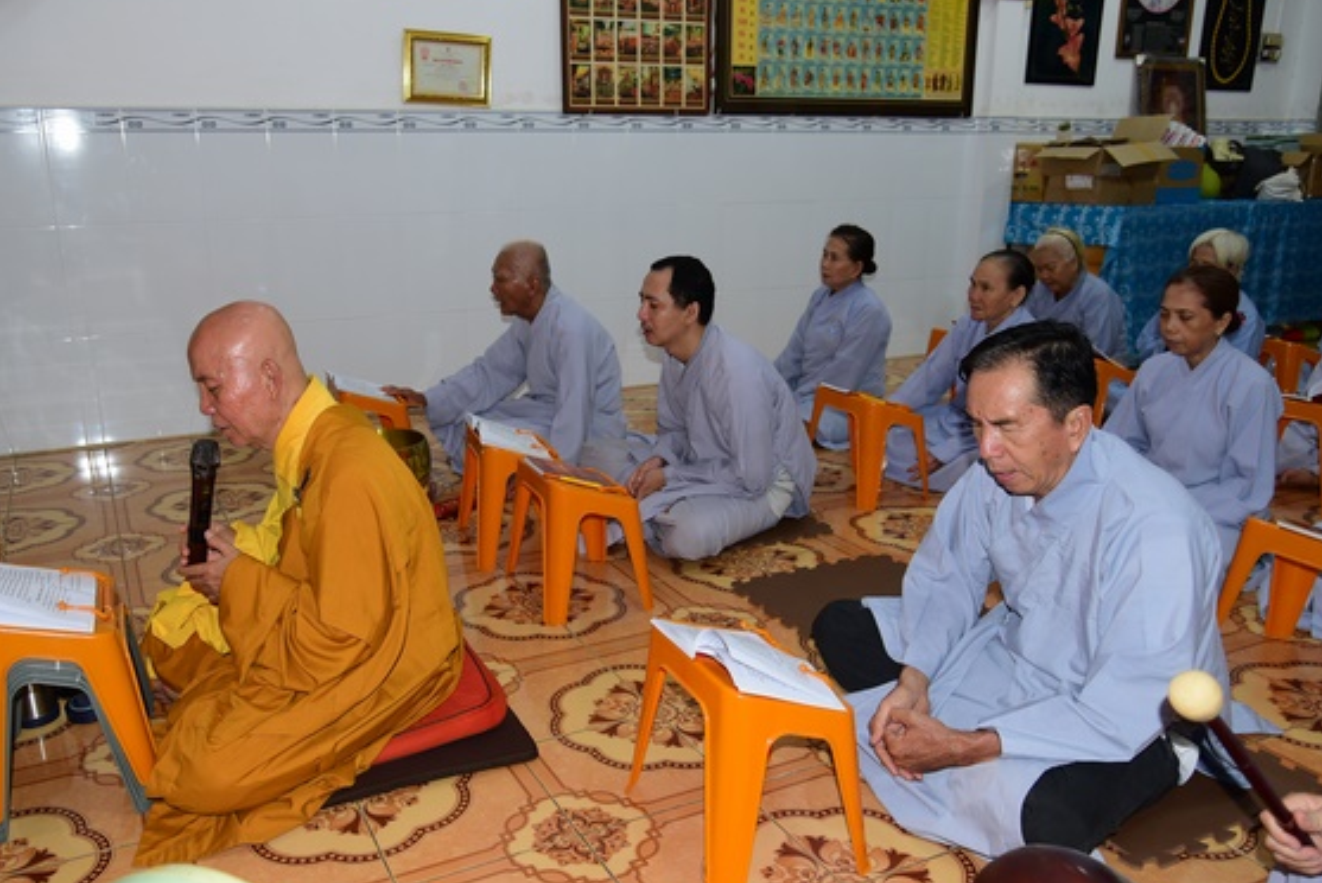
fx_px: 1029
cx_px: 612
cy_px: 479
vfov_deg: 46.4
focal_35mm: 28
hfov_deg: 65.4
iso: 320
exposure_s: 1/60
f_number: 4
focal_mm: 24
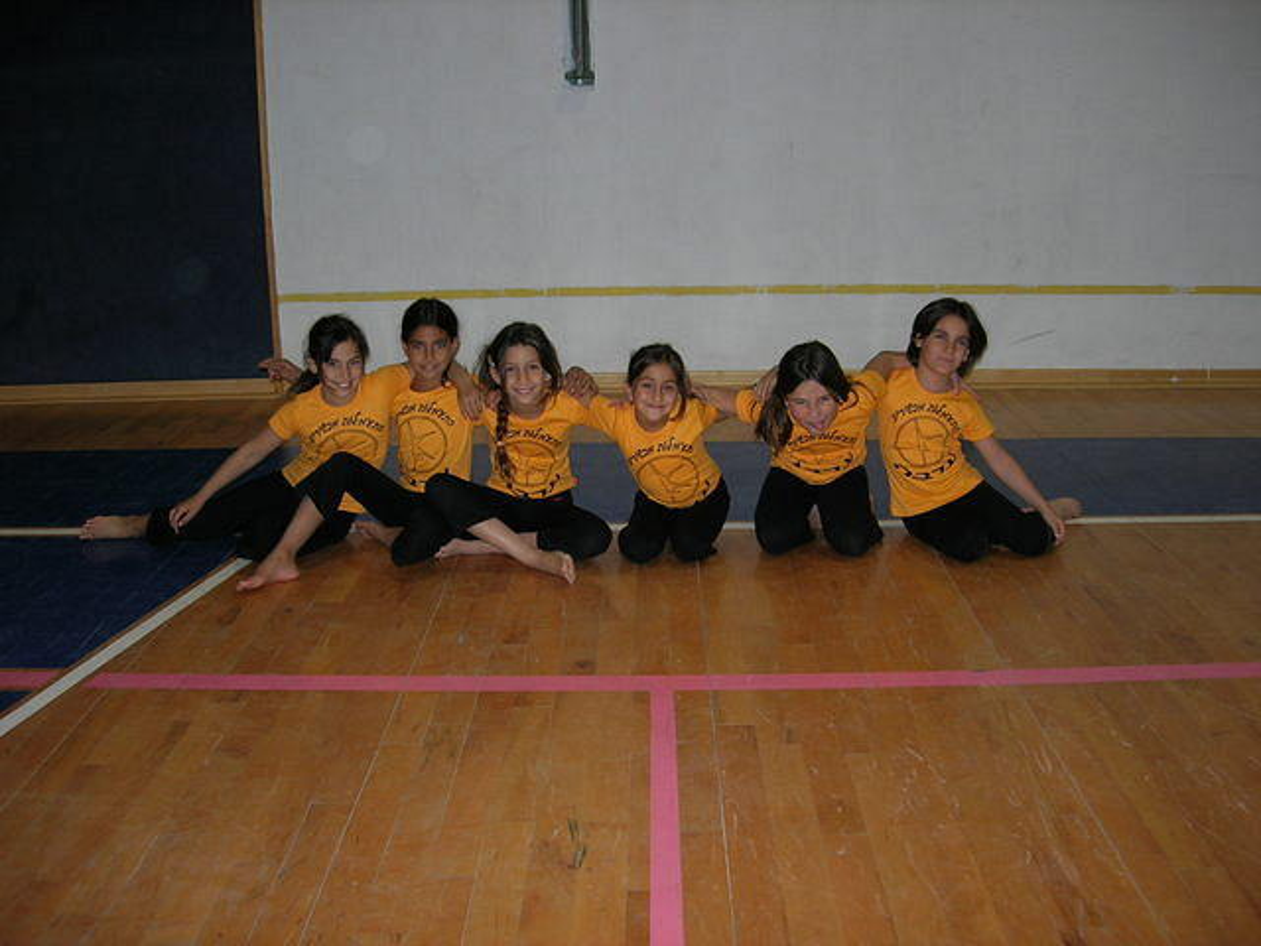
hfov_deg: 49.0
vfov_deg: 37.7
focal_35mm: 38
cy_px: 473
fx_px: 1384
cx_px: 630
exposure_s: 1/60.1
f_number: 2.8
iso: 64
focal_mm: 7.8
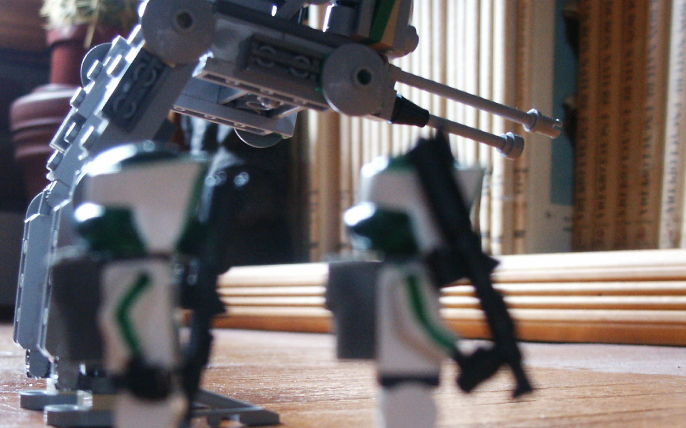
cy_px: 303
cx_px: 267
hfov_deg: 31.4
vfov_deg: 19.9
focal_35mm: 65
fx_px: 1215
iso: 200
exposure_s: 1/10
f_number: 3.6
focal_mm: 8.89
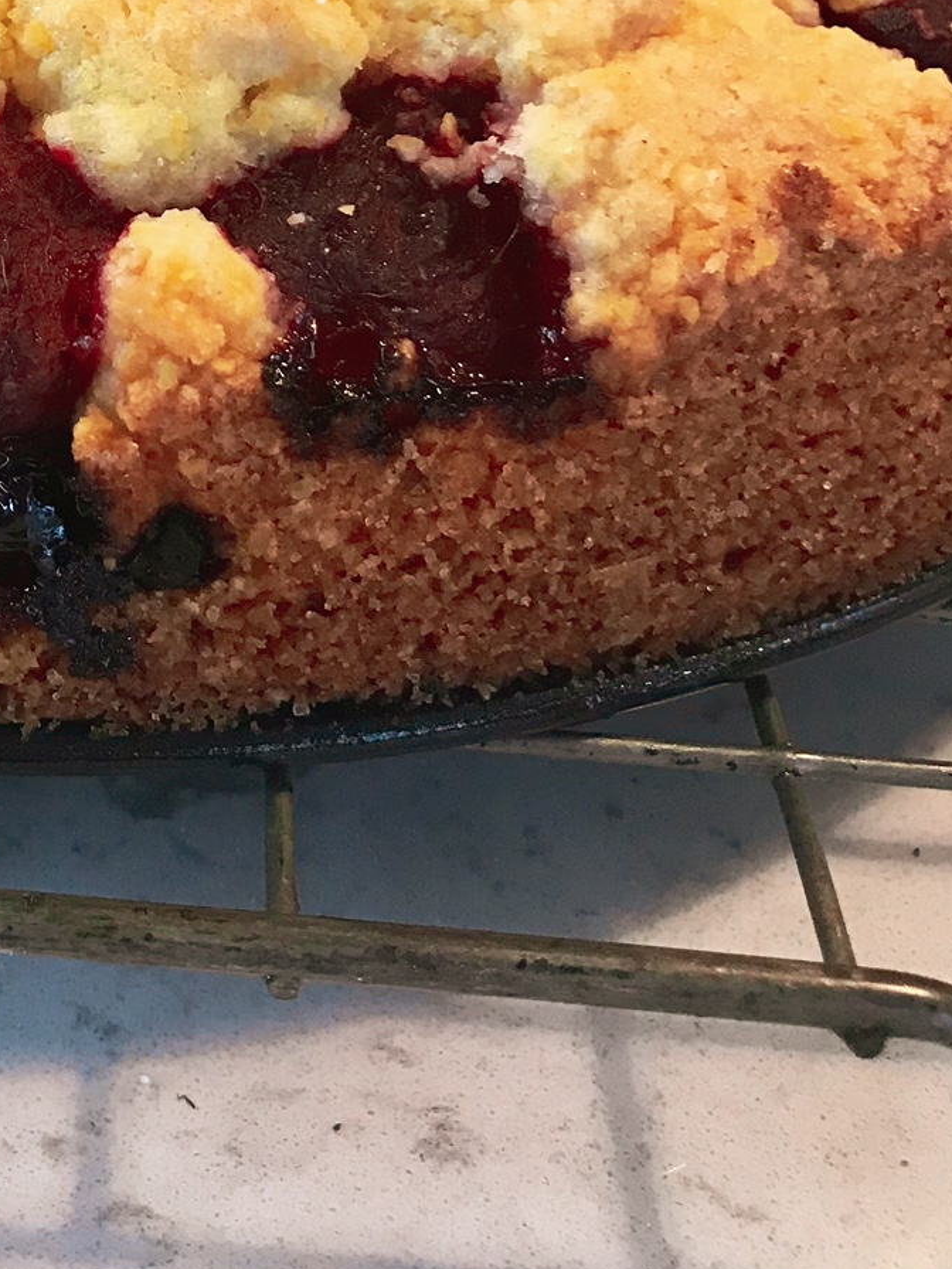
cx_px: -55
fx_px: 2310
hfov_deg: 22.2
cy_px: -50
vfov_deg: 28.5
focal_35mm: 63
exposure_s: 1/17
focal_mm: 3.99
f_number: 1.8
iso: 50
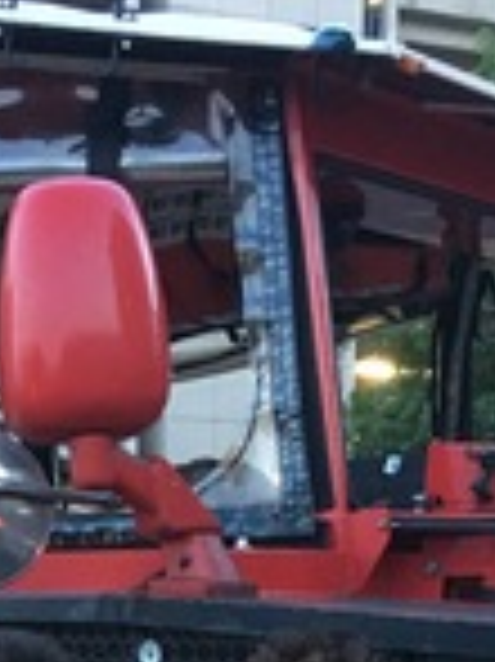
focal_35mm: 95
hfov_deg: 15.4
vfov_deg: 18.8
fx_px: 1814
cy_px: 923
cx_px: 58
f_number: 2.2
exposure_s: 1/24
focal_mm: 4.15
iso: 200
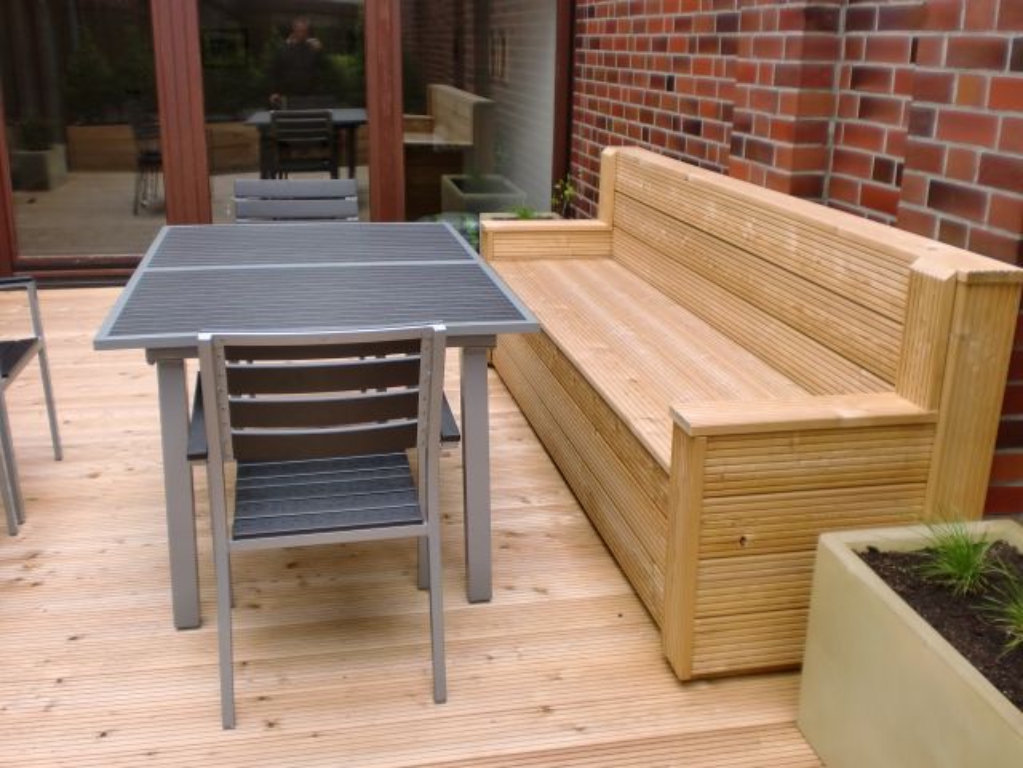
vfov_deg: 40.7
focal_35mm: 35
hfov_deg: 52.6
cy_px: 384
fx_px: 1034
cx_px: 512
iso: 64
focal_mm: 6.3
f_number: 3.1
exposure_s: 1/200
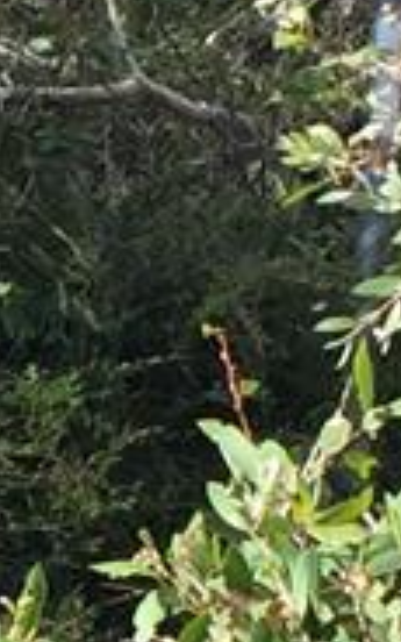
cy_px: 855
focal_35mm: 272
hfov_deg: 4.6
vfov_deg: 7.6
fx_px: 4756
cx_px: -743
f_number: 2.2
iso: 32
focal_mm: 4.15
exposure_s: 1/719
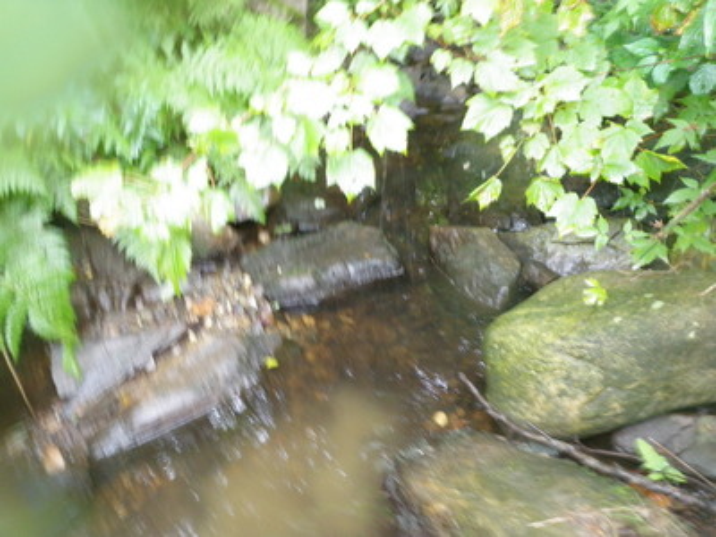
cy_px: 268
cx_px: 358
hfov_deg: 63.4
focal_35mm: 28
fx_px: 579
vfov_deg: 49.7
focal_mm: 5
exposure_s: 1/4
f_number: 3.5
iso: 200
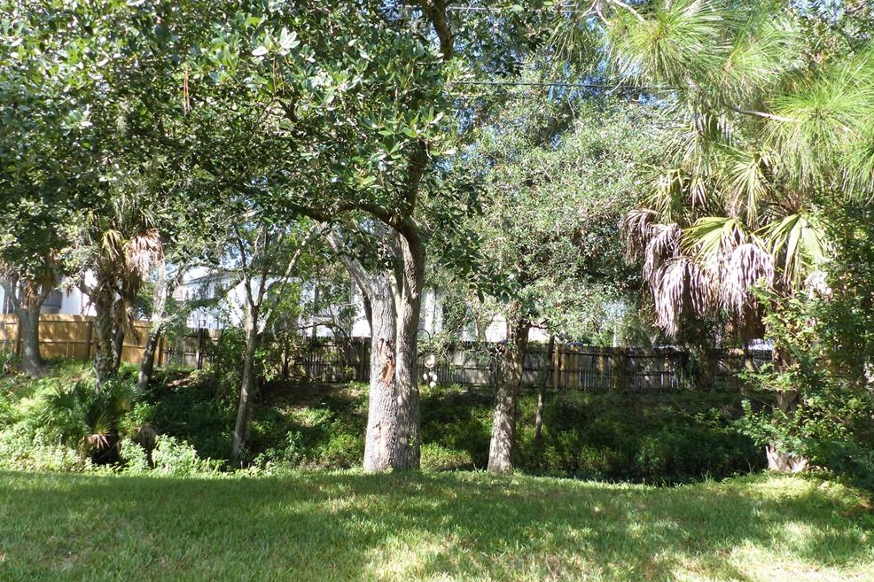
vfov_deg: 47.9
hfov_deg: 67.4
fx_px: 655
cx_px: 426
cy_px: 266
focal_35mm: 27
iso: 160
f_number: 4
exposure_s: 1/250
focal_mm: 4.5
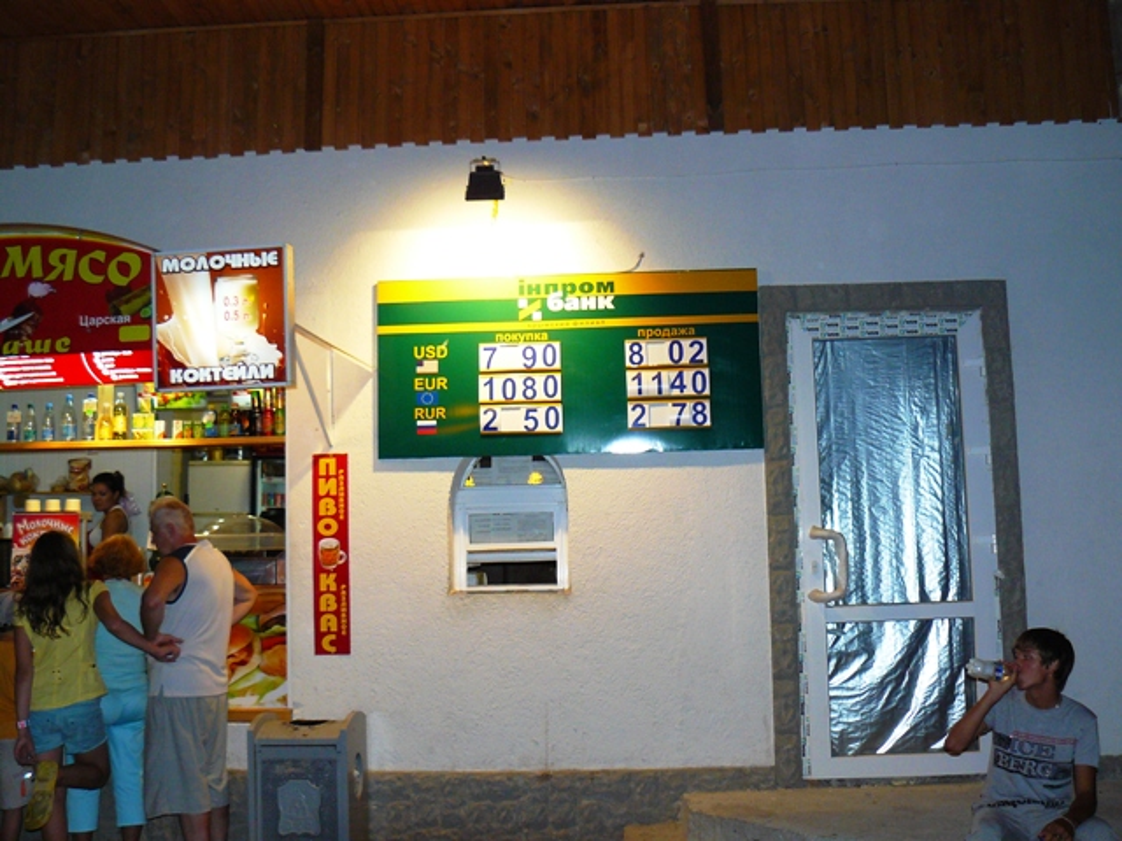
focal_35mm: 36
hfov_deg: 51.4
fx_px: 1167
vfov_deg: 39.7
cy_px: 420
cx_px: 561
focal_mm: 6
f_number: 2.8
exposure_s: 1/30
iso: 200
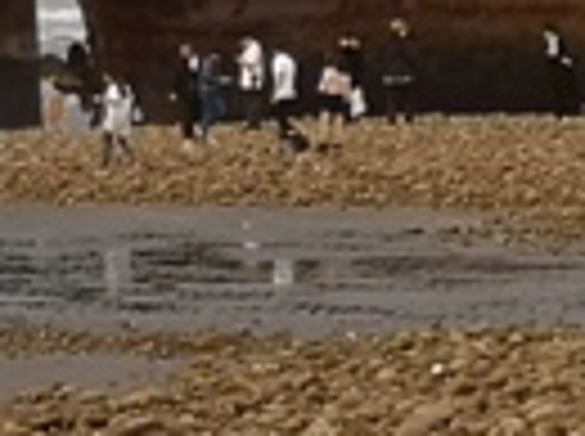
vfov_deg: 3.1
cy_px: -472
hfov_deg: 4.2
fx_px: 7894
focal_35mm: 468
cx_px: 932
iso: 50
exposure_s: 1/110
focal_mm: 3.95
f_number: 1.8
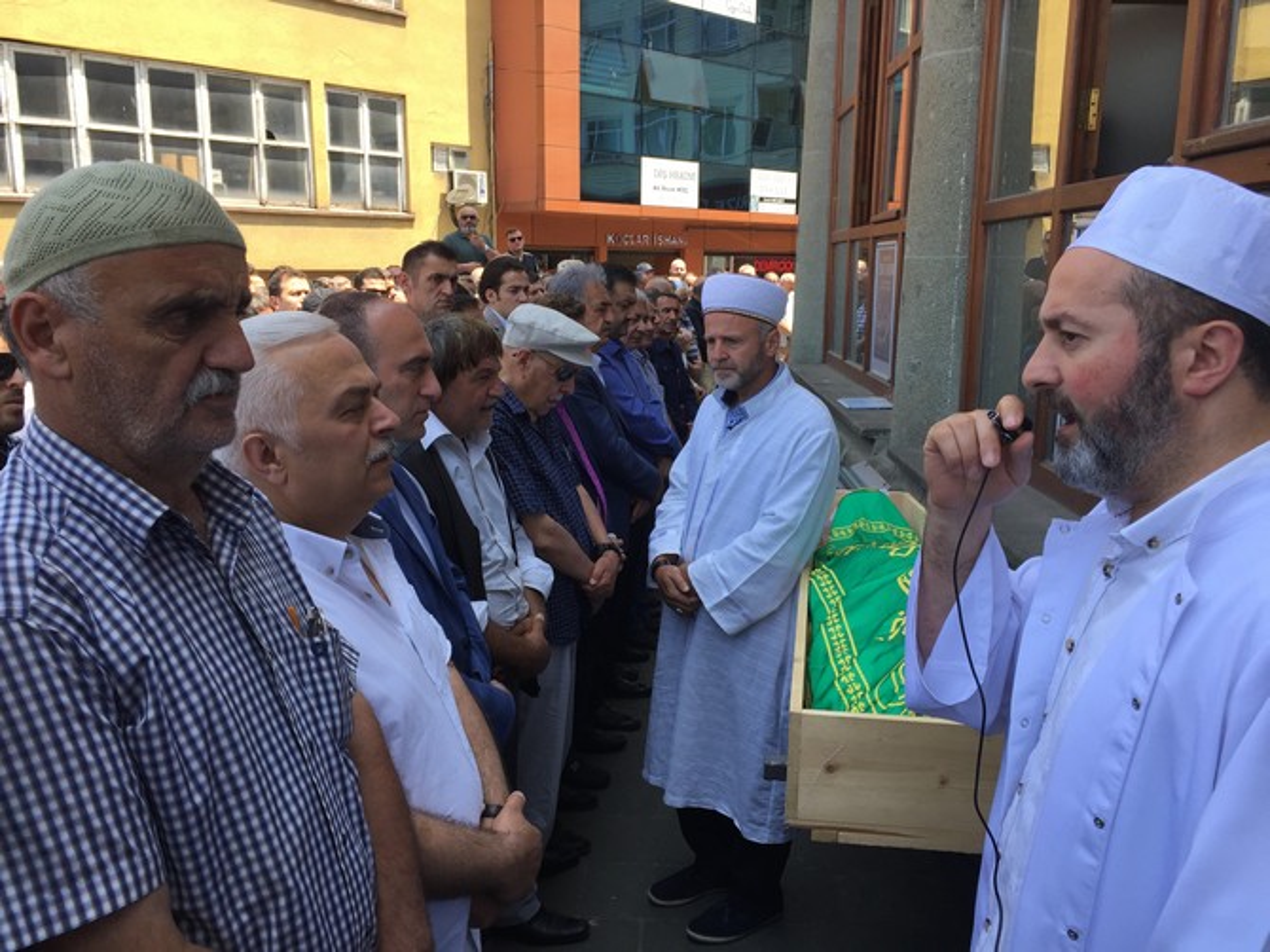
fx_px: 1064
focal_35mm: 29
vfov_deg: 48.2
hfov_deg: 61.7
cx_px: 635
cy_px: 476
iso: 32
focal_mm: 4.15
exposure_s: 1/520
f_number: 2.2
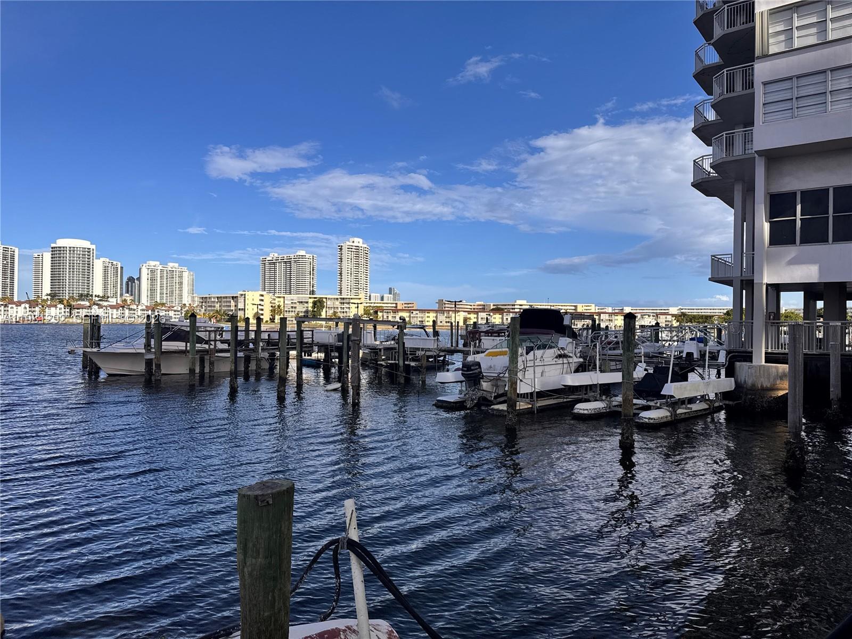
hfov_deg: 71.6
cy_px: 320
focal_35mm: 24
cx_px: 426
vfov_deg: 56.8
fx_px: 591
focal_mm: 6.76
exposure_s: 1/5348
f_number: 1.78
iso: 80
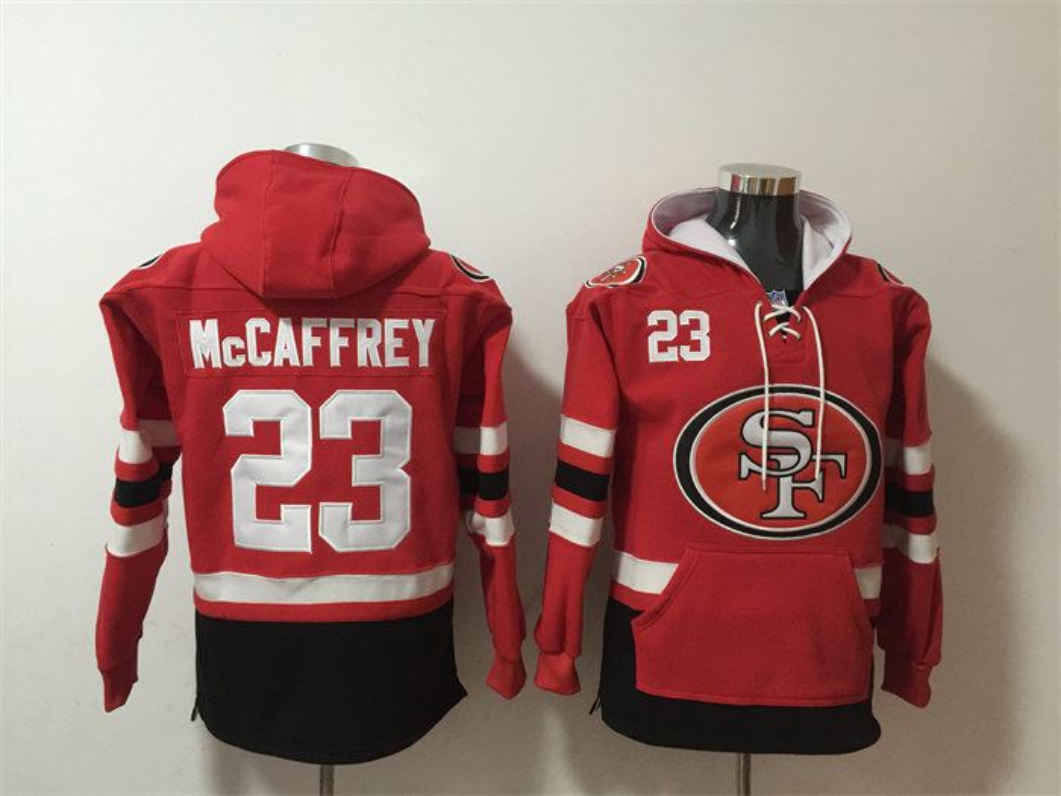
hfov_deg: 61.7
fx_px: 889
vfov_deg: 48.2
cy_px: 398
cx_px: 530
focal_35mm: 29
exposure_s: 1/8
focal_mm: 4.15
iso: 160
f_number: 2.2
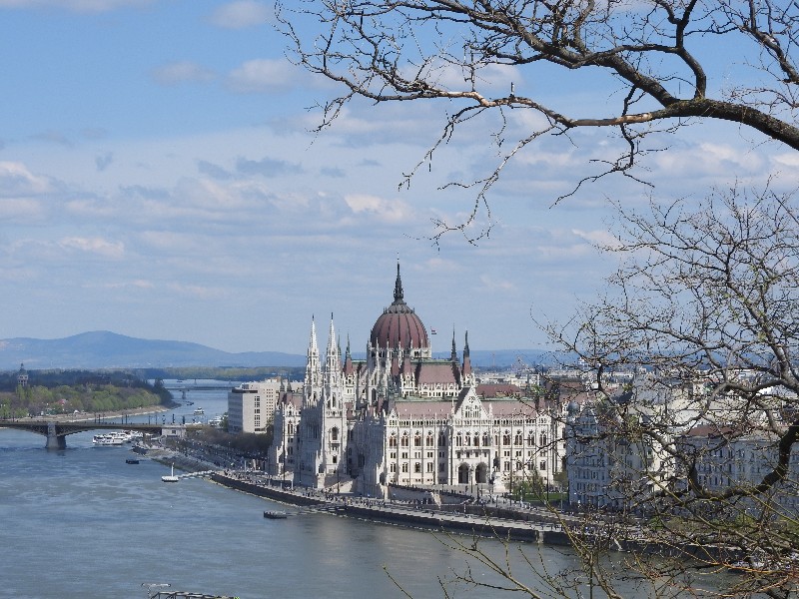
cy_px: 300
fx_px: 2885
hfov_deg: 15.8
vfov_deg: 11.9
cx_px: 400
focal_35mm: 125
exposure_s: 1/1000
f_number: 5
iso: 100
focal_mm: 22.4
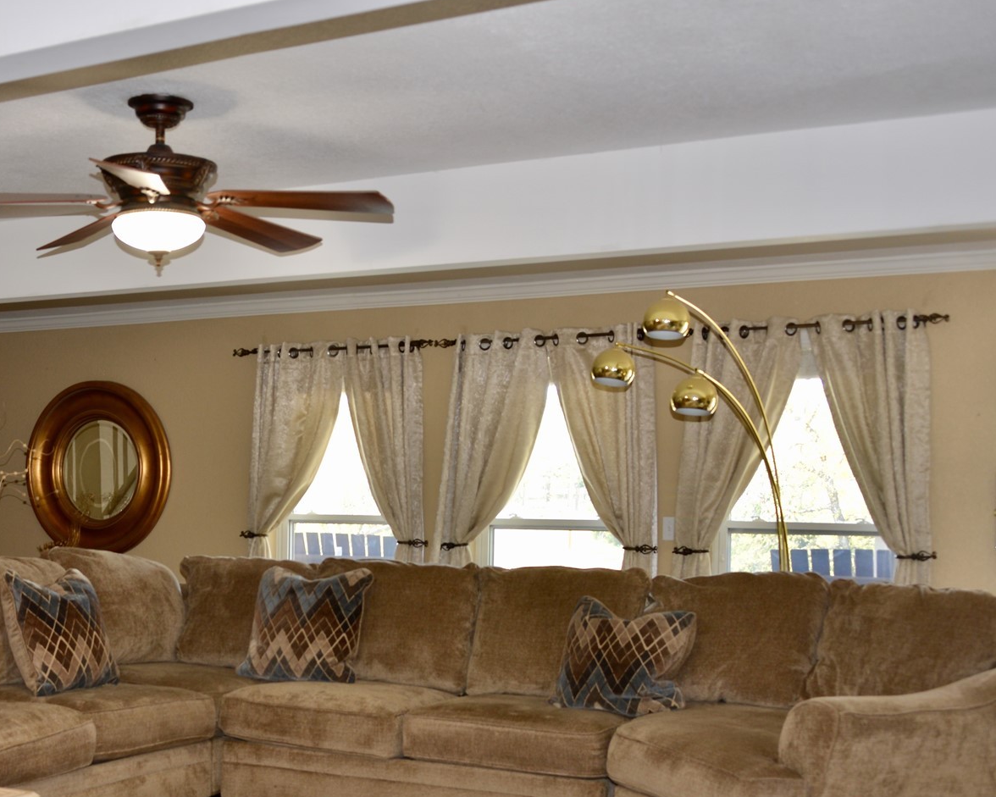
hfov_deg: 35.2
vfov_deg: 28.9
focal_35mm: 52
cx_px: 246
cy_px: 557
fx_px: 1533
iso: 320
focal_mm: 32
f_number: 3.8
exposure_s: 1/60
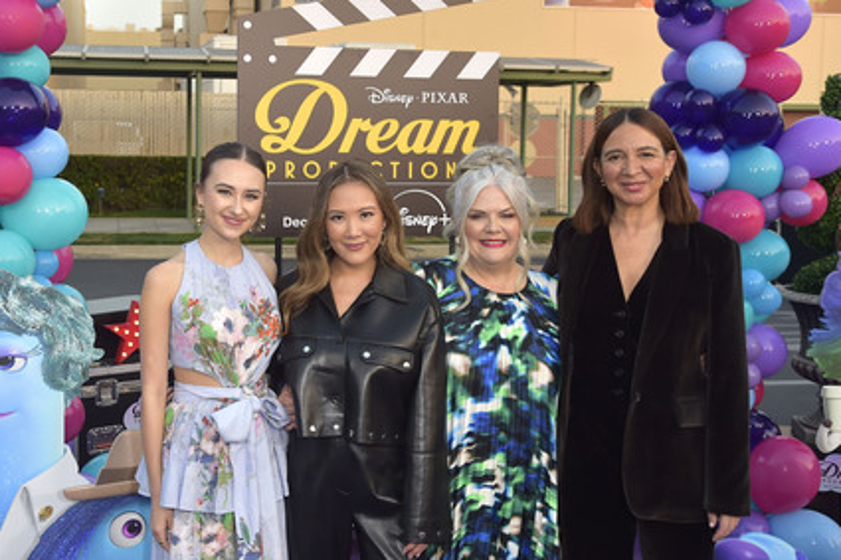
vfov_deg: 36.8
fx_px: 841
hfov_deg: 53.1
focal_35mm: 36
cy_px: 293
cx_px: 433
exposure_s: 1/250
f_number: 6.3
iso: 640
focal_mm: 34
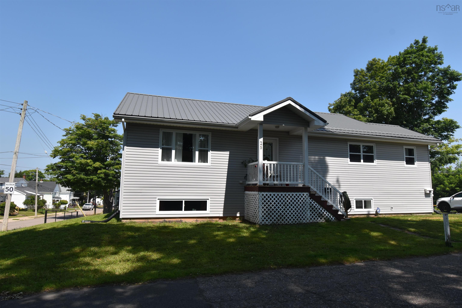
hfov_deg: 81.2
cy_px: 154
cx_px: 231
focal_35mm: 21
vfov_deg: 59.5
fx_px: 269
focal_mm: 14
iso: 200
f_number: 9.5
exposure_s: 1/350
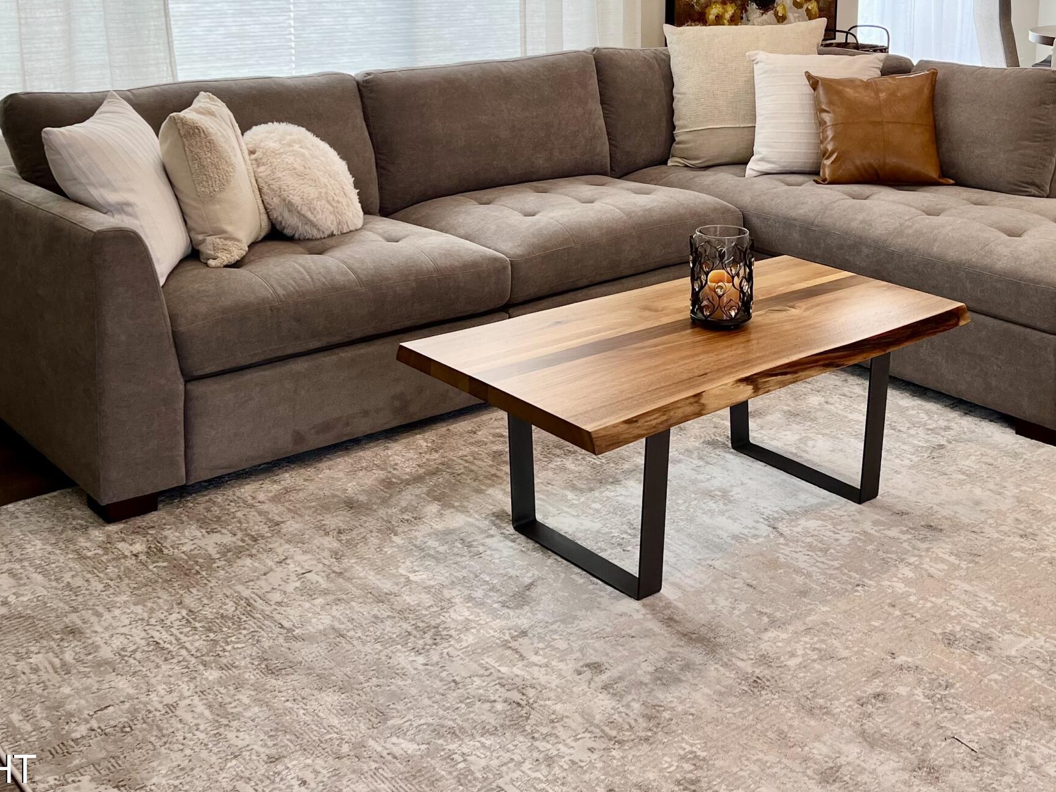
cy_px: 147
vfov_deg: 31.3
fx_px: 1373
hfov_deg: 42.0
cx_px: 598
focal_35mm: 45
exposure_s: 1/175
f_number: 1.5
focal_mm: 5.7
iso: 40
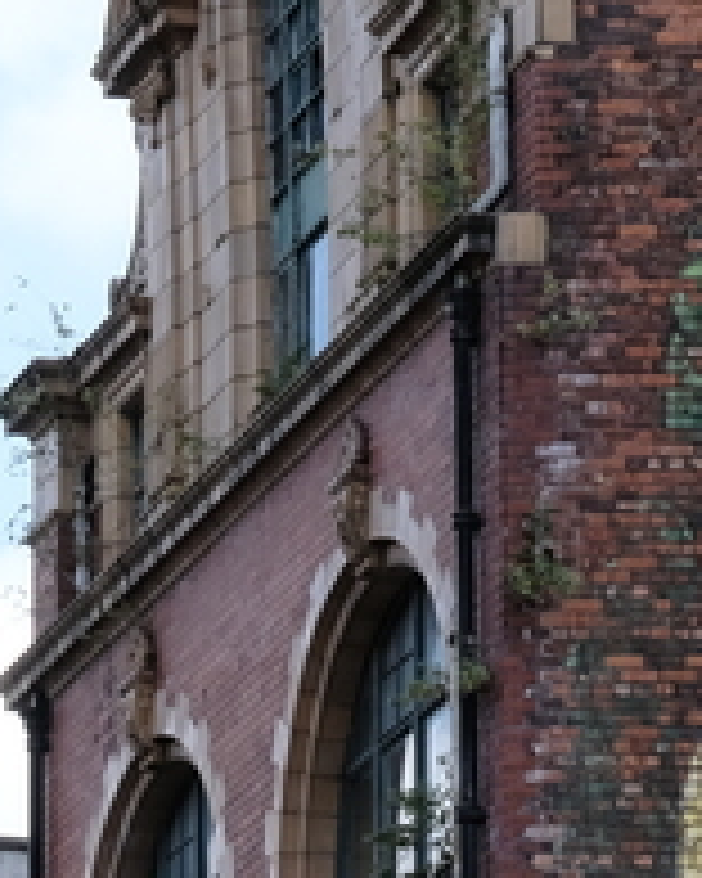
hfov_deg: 5.9
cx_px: 130
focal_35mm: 261
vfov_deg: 7.3
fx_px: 6778
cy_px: 1335
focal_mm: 35.5
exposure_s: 1/120
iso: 320
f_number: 10
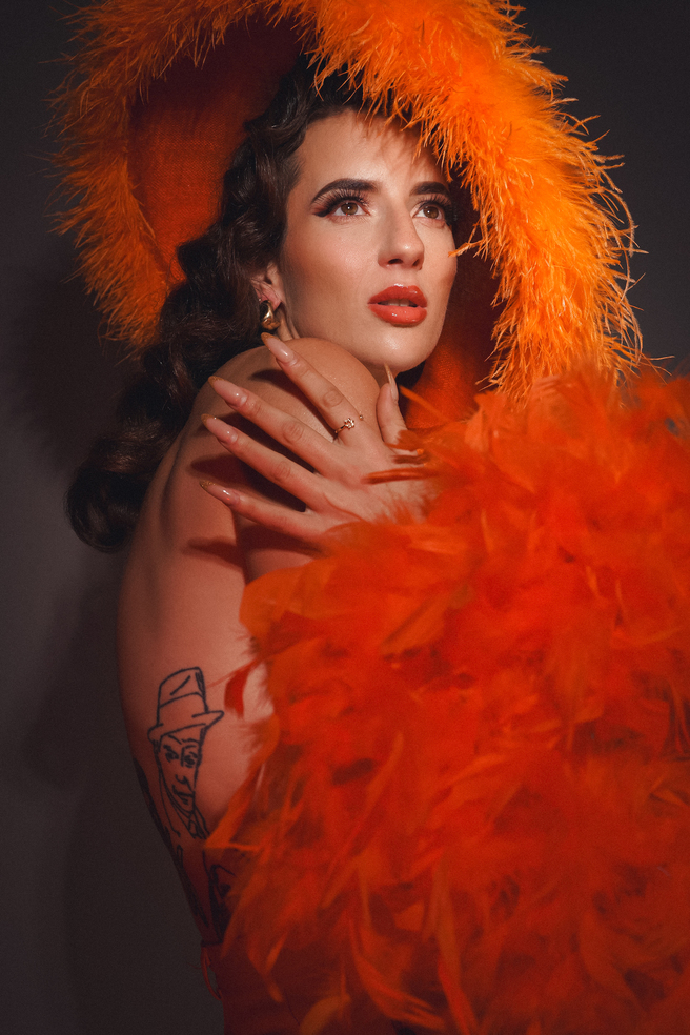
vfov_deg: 41.1
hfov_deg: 28.1
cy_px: 518
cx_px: 345
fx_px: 1380
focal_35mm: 48
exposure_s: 1/200
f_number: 5
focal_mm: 32
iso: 160
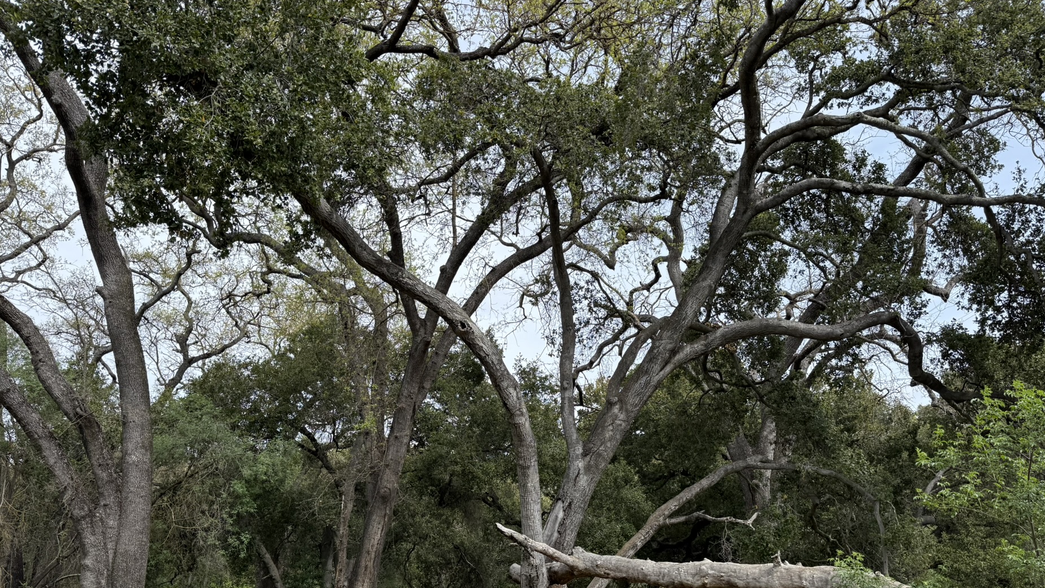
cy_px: 402
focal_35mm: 29
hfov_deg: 66.1
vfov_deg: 39.6
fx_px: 804
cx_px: 524
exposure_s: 1/2525
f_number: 1.78
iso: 100
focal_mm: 6.76
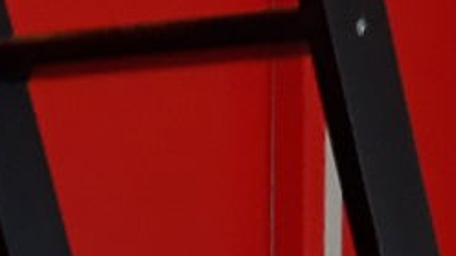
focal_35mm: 190
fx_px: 2295
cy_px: 687
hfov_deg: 9.9
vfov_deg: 6.0
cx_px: 1123
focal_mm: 3.6
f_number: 1.9
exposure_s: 1/17
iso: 160
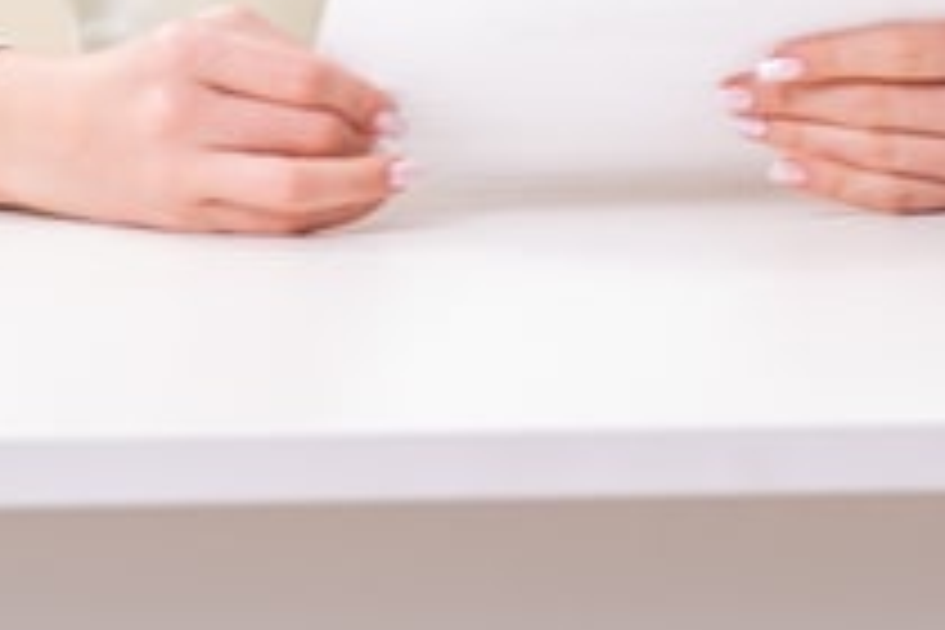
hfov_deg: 7.0
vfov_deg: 4.8
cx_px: 1872
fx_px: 7507
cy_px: -495
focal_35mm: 286
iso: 125
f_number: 5
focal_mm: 60
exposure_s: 1/100
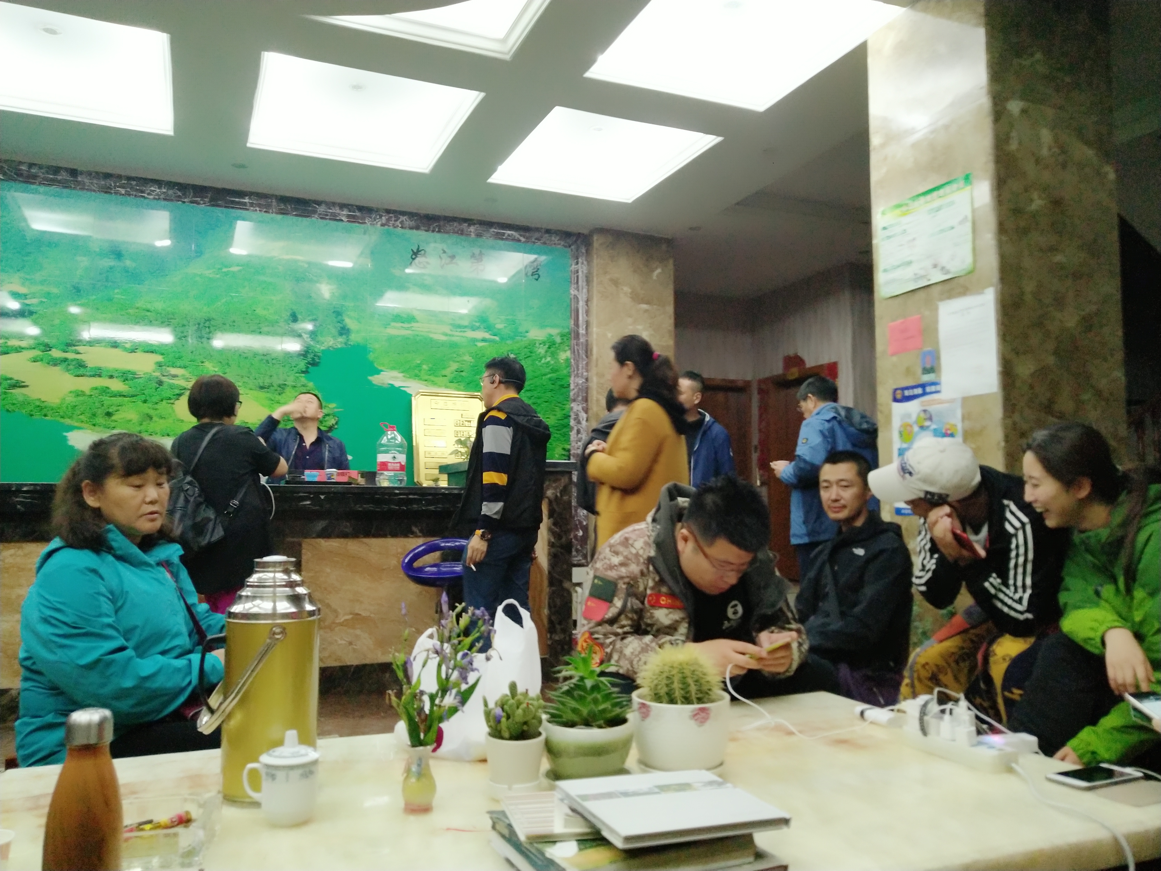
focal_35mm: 27
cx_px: 580
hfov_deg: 65.3
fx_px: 906
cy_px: 436
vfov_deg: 51.4
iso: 1092
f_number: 1.8
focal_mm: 3.95
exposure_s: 1/20
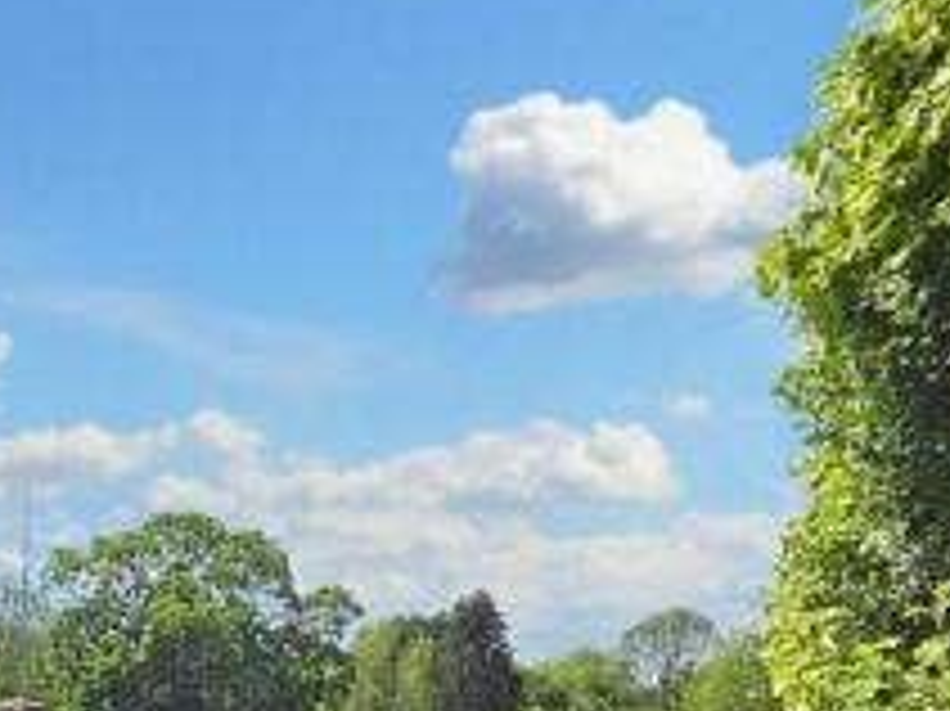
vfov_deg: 34.4
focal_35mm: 36
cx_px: 173
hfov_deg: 48.1
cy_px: 776
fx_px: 987
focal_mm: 2.2
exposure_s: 1/1864
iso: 50
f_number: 2.2
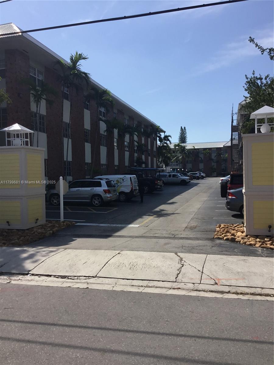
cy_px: 182
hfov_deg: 45.4
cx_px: 137
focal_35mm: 31
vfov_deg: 58.4
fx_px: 327
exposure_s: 1/1942
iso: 25
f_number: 2.4
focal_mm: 3.3
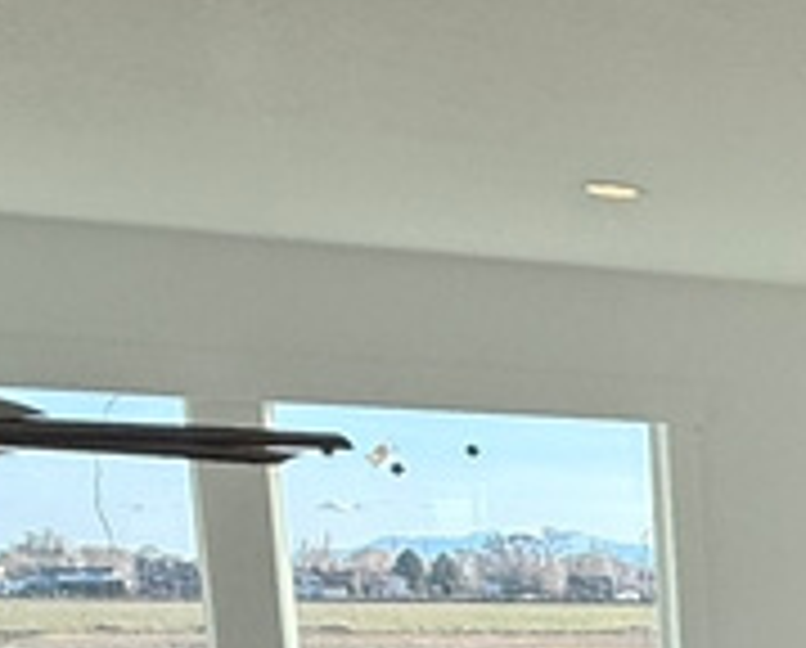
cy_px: 914
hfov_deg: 18.9
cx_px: 1445
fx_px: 1865
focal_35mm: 78
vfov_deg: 18.0
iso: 50
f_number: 2.2
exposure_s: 1/390
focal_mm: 2.22
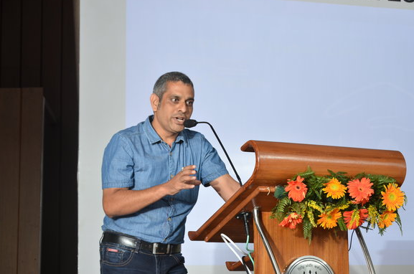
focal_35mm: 78
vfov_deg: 17.4
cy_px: 138
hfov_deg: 26.0
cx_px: 210
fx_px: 895
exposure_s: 1/125
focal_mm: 50
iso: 250
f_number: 5.6
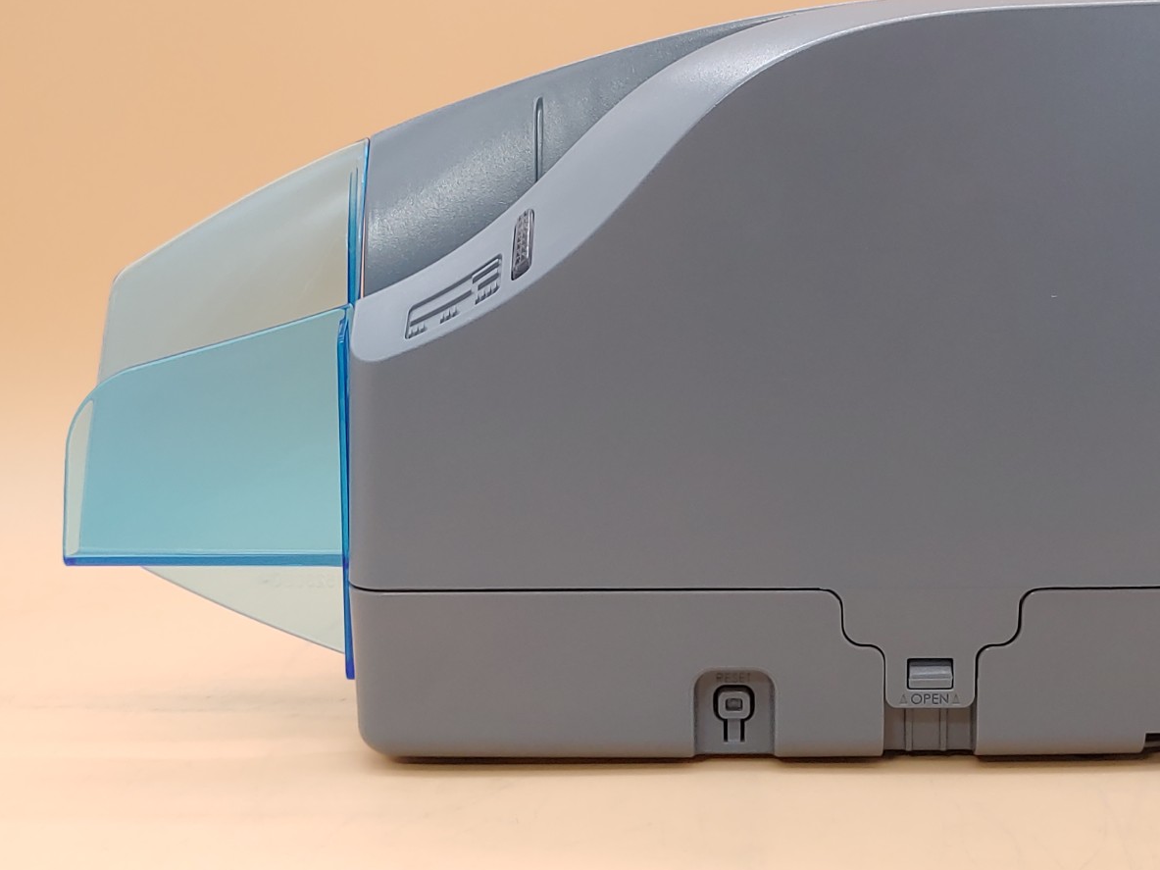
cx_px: 705
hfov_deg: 34.2
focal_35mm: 56
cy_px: 402
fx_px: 1876
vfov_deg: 26.1
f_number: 1.8
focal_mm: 4.36
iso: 50
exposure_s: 1/61
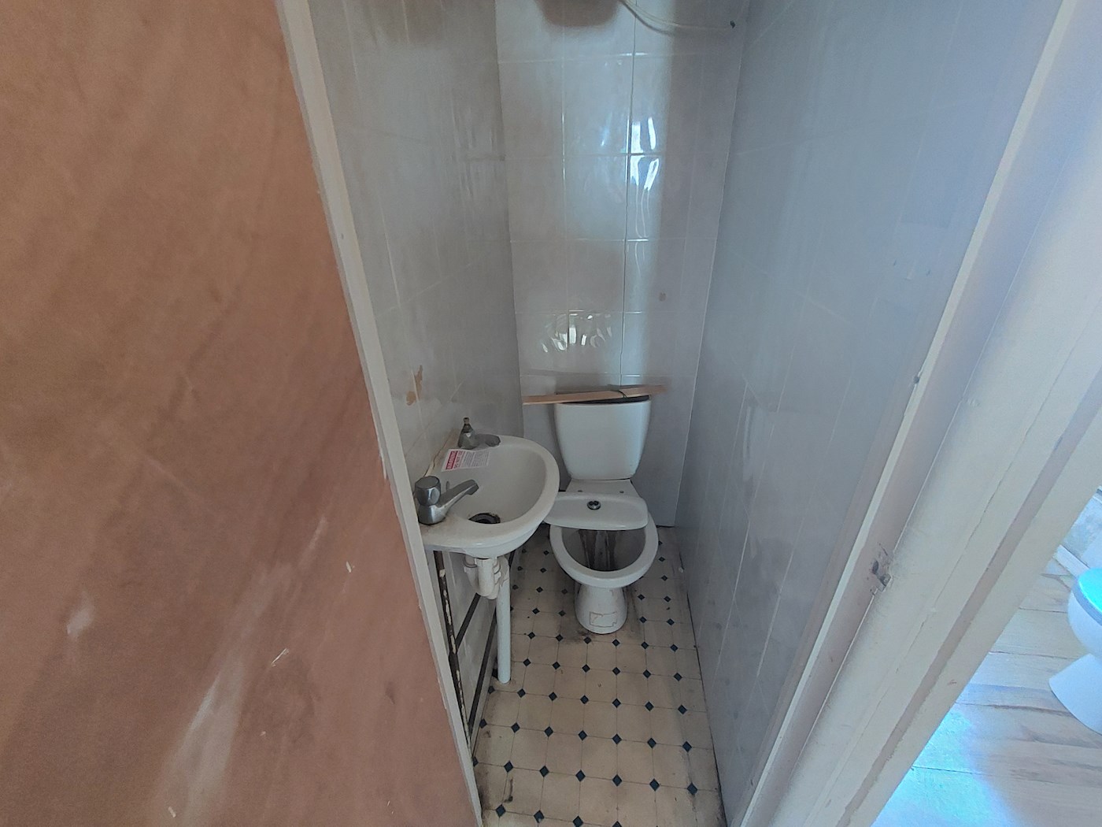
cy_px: 414
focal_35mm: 13
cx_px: 551
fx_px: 414
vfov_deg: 89.9
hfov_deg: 106.2
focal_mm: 1.74
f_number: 2.2
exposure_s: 1/10
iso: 800
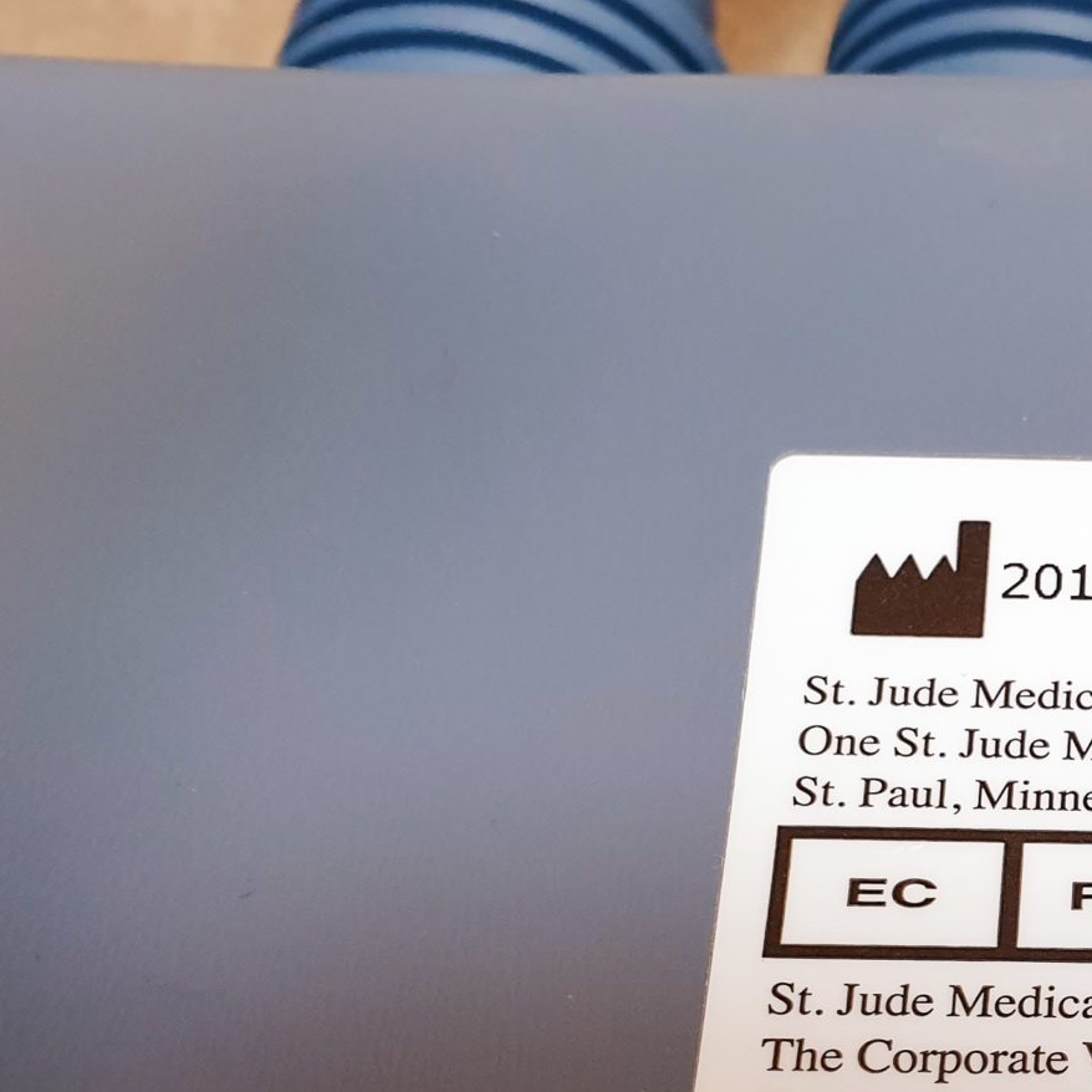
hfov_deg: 23.6
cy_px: 964
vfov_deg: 25.0
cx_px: 1298
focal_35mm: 67
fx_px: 2391
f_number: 2.4
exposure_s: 1/50
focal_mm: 4.3
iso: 200
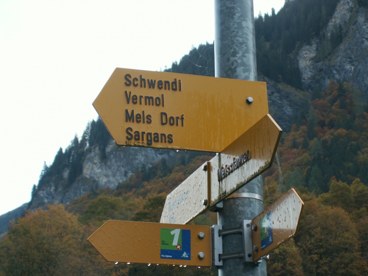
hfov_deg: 24.4
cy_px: 138
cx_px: 184
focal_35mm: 80
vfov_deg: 18.4
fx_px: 850
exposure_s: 1/100
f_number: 3.5
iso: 50
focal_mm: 13.4
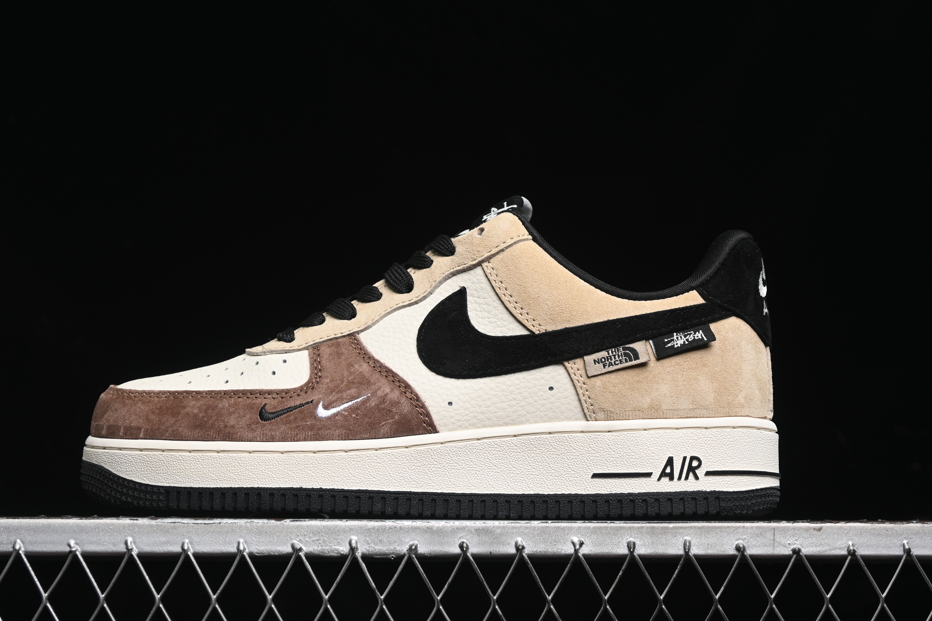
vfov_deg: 16.9
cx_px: 435
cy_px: 311
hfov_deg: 25.1
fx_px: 2097
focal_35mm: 81
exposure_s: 1/60
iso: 160
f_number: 6.3
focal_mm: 50
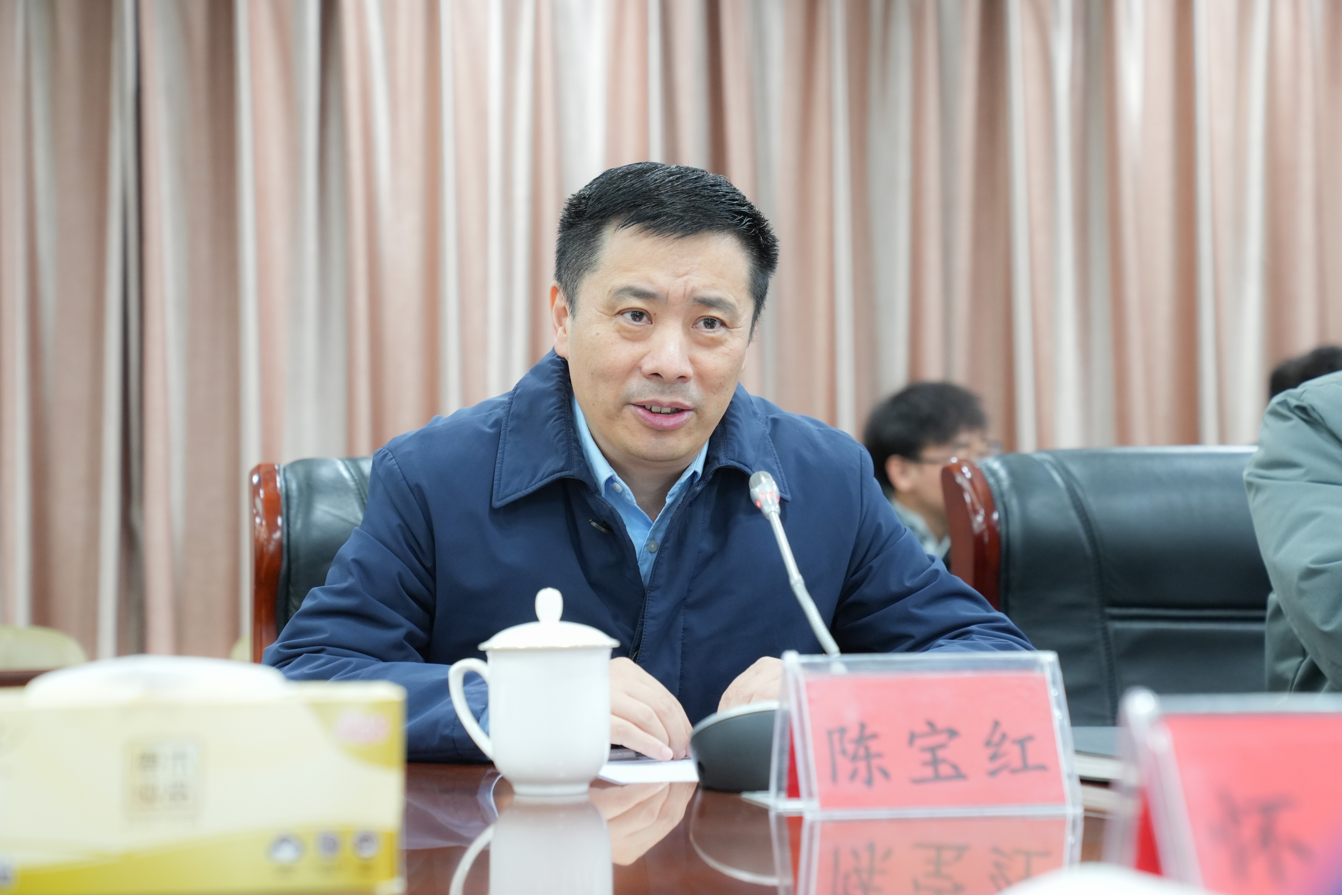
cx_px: 671
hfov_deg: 28.8
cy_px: 448
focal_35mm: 70
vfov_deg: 19.5
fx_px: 2609
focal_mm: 70
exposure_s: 1/125
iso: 2500
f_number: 4
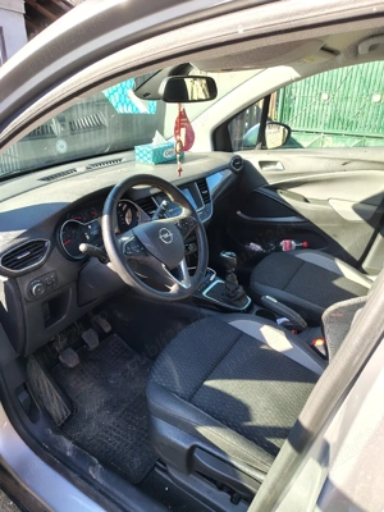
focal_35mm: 24
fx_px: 355
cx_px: 192
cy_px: 256
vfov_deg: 71.6
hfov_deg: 56.8
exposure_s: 1/111
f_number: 1.8
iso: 110
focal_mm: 5.56
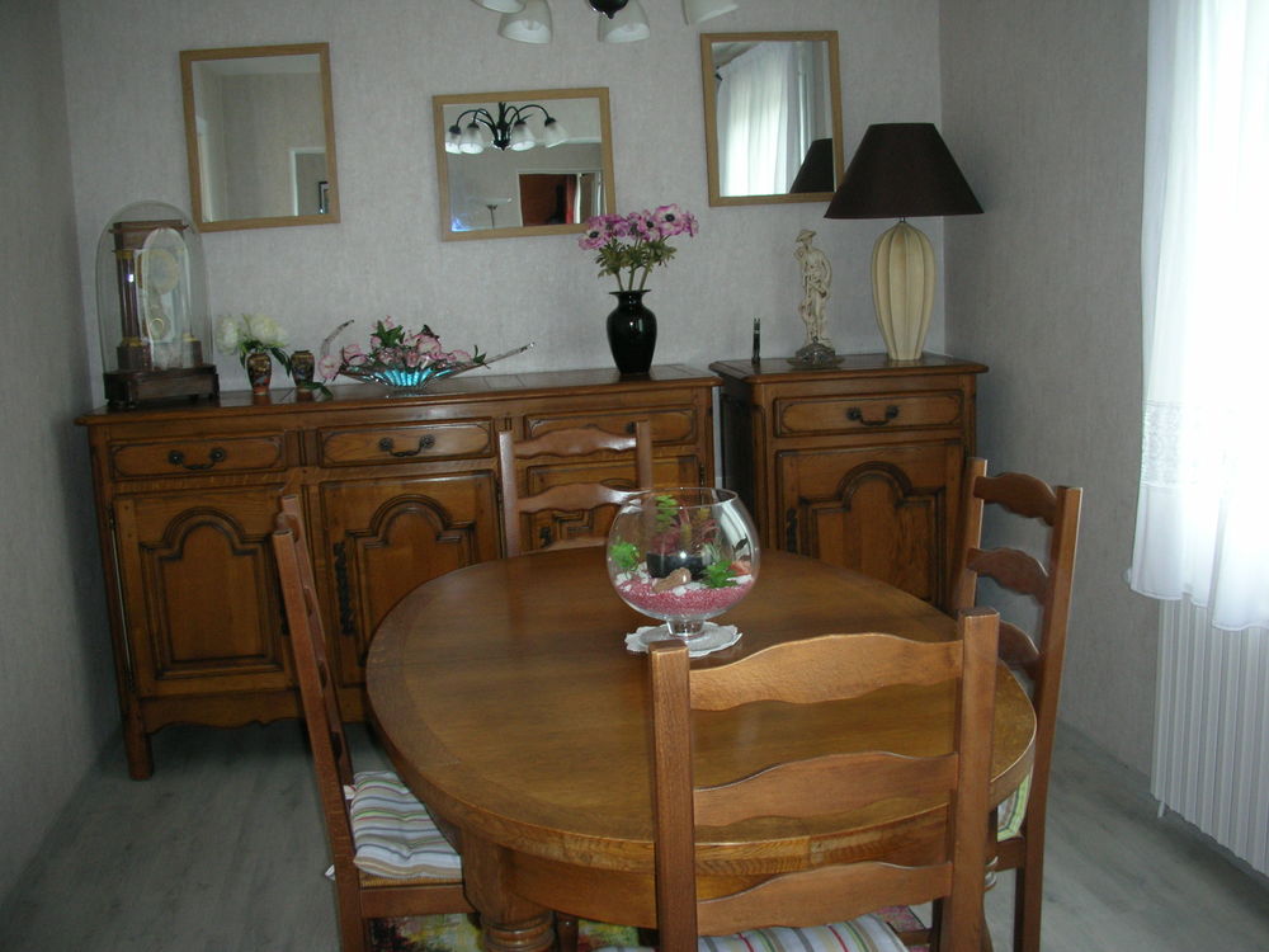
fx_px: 1283
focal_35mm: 35
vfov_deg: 40.7
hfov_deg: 52.6
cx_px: 634
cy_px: 476
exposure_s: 1/60.1
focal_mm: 5.8
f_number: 3
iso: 92
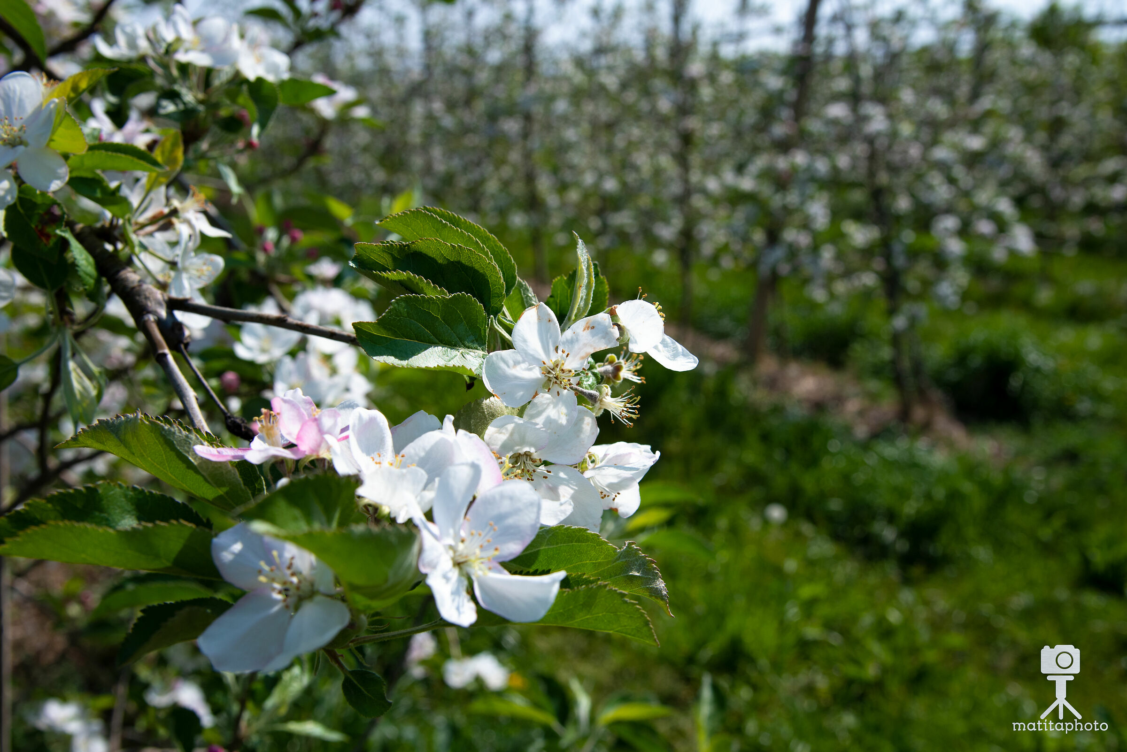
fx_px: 1190
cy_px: 376
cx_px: 564
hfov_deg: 50.7
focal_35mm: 38
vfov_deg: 35.1
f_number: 8
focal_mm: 38
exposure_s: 1/640
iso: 200
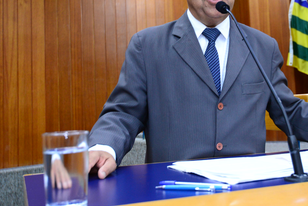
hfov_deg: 35.3
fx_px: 479
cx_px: 203
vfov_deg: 24.0
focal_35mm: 56
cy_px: 61
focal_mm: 35
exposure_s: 1/60
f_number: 4.5
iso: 2500
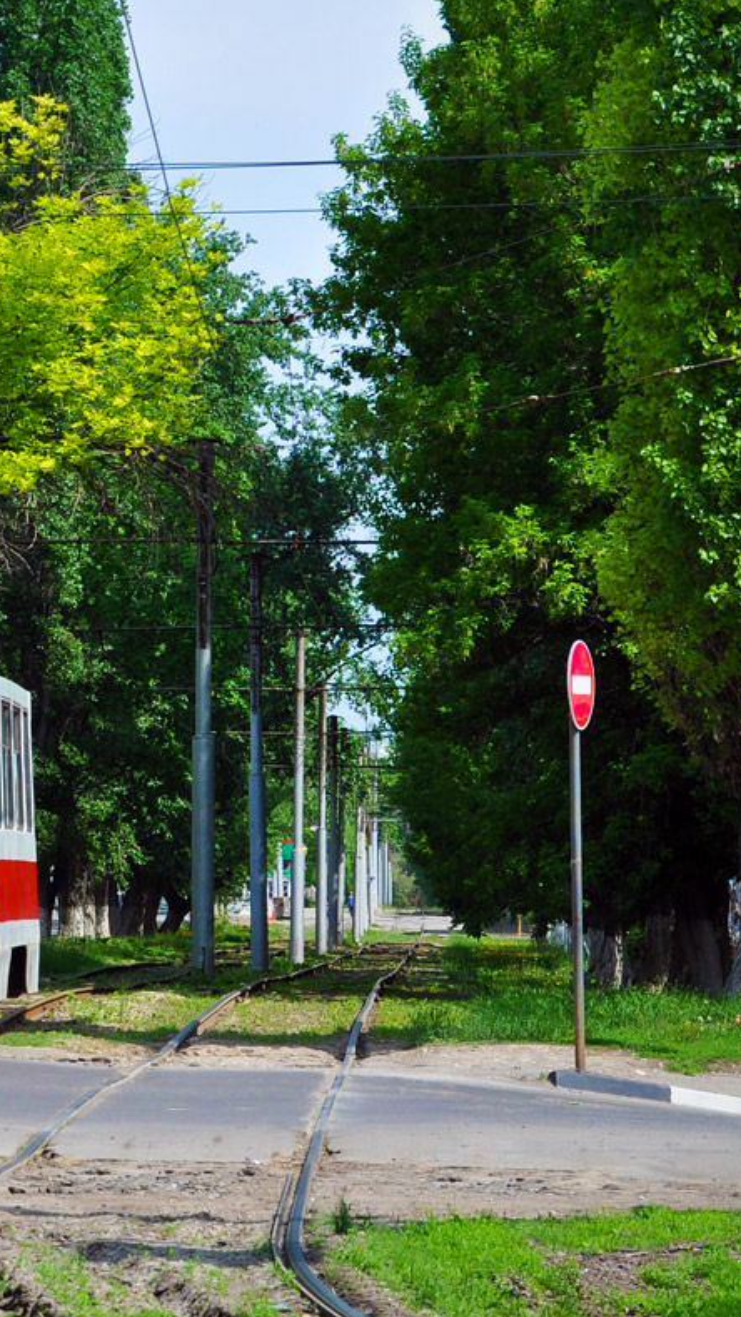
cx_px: -212
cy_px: 661
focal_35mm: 124
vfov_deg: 17.3
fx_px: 4330
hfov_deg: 9.6
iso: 200
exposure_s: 1/400
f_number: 7.1
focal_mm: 52
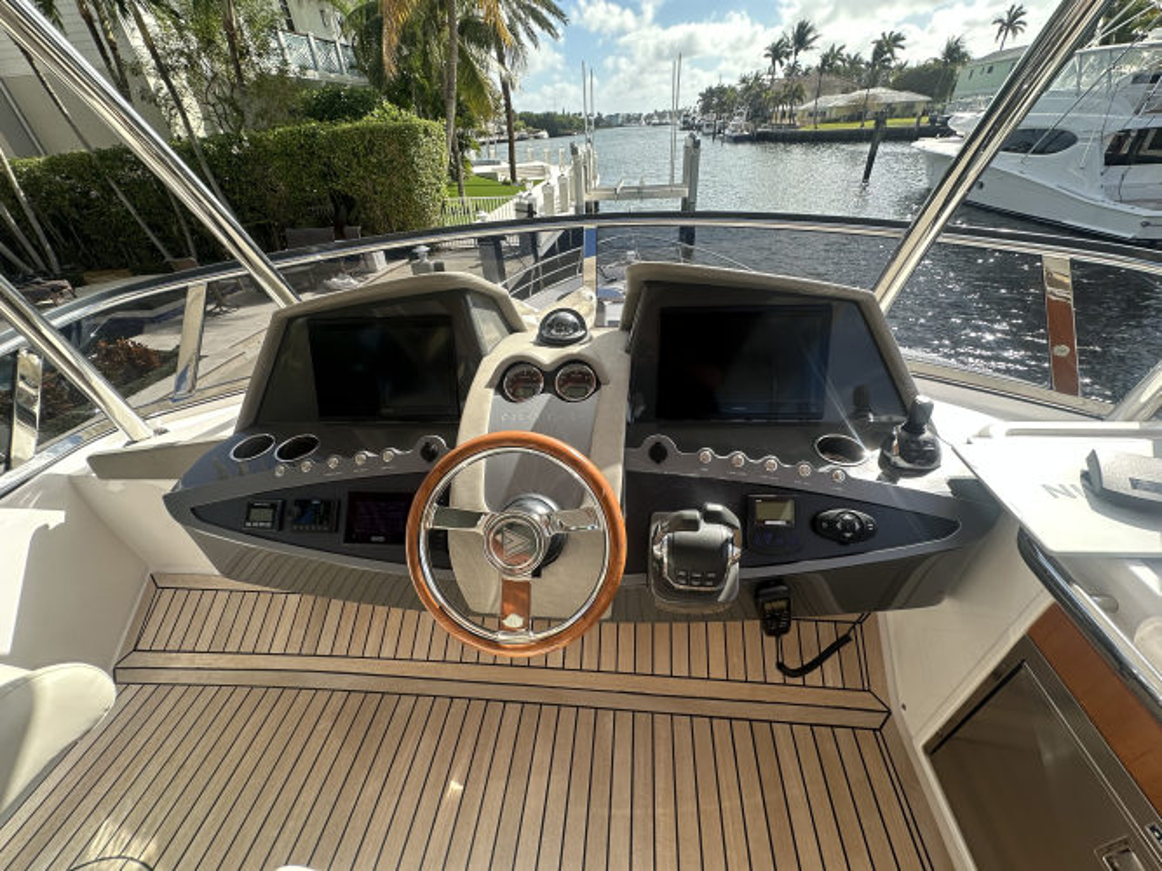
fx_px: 470
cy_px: 436
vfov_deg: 85.7
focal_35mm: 14
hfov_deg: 102.1
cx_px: 581
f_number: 2.2
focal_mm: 2.22
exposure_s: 1/520
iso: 40
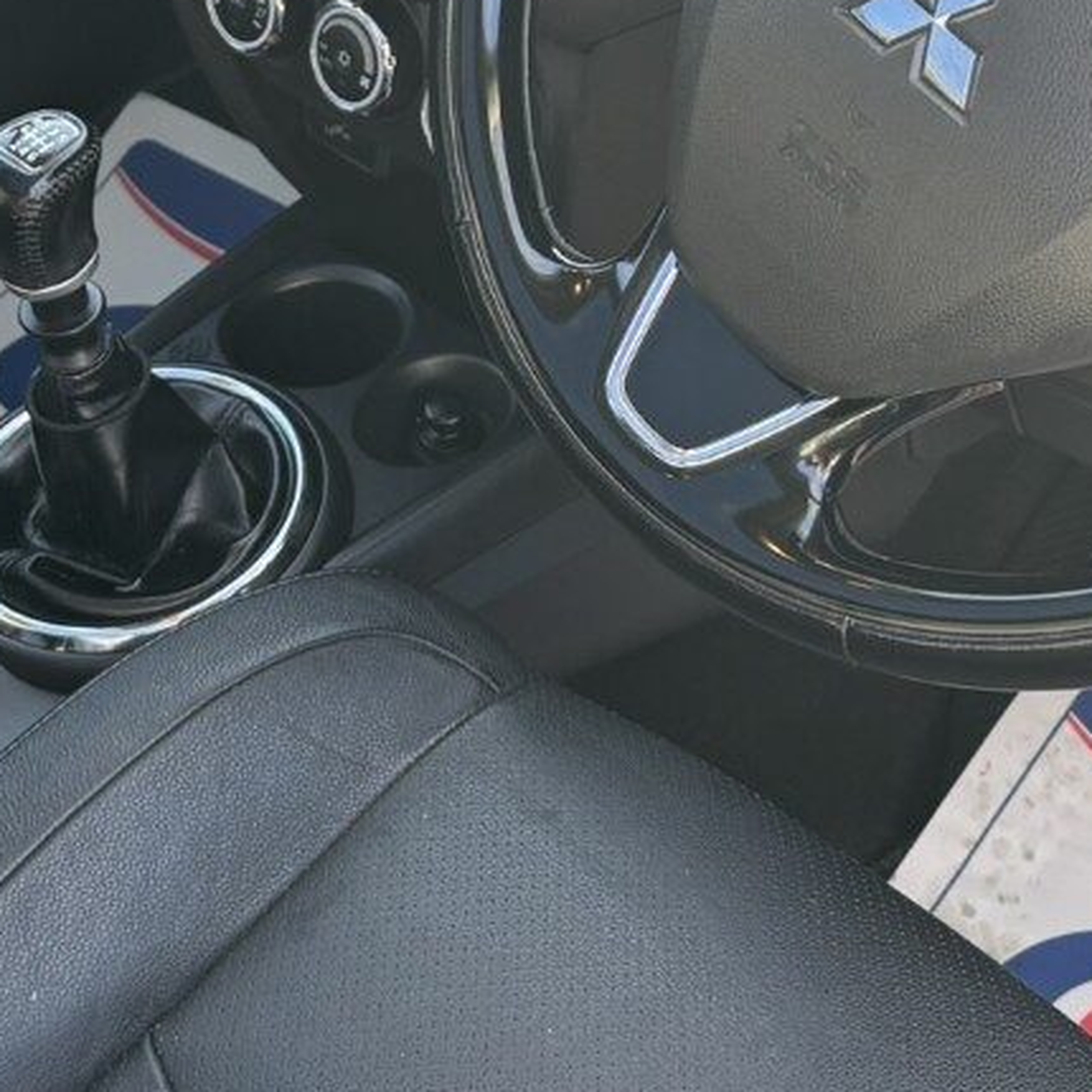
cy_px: 293
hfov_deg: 23.3
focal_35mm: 74
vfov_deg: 23.2
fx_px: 2641
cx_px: 432
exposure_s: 1/123
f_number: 1.78
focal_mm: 6.76
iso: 80
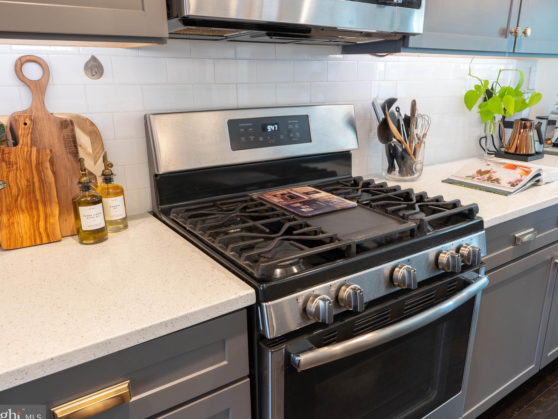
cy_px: 210
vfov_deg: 51.4
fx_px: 435
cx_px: 302
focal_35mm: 27
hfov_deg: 65.2
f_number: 9
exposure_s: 1
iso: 200
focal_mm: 24
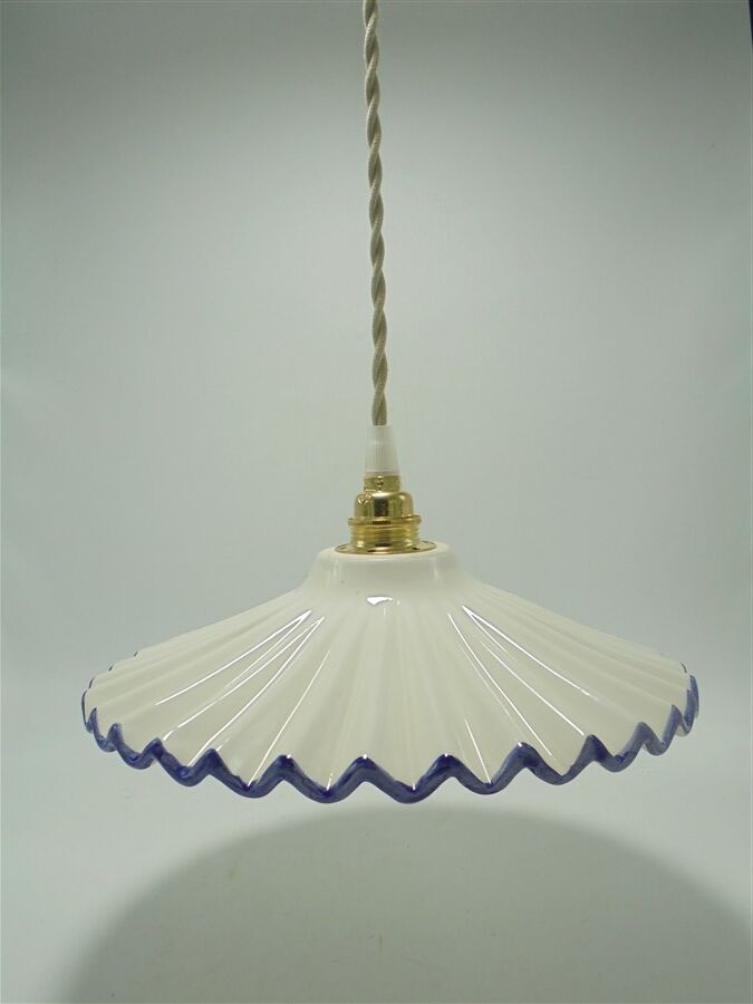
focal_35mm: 29
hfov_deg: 48.2
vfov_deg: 61.7
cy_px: 502
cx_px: 376
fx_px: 841
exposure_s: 1/125
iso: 100
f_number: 3.7
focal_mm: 5.3
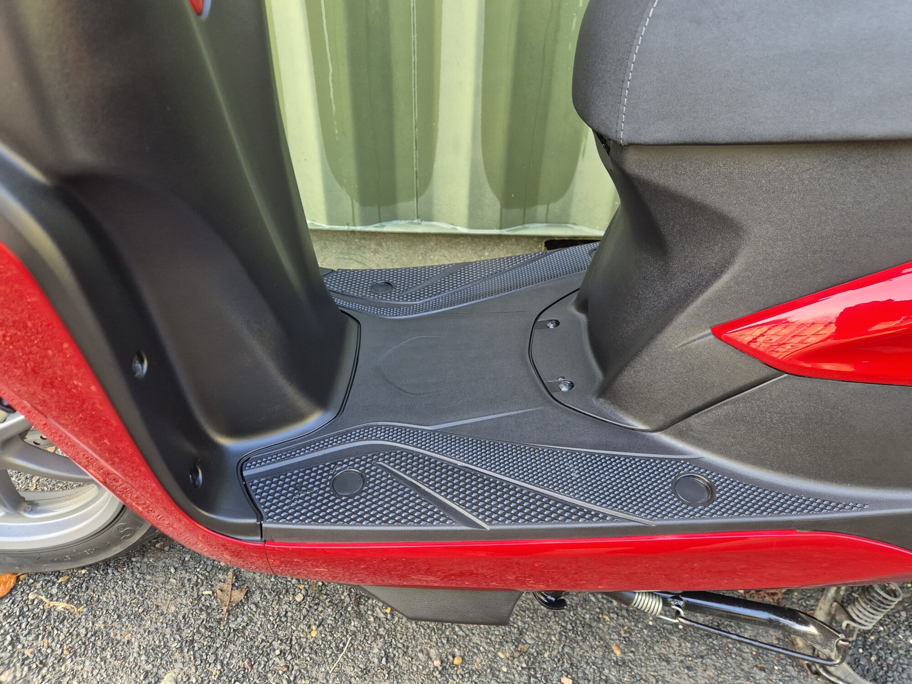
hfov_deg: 73.9
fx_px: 606
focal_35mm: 23
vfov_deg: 58.9
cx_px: 456
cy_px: 342
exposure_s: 1/180
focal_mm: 5.4
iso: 250
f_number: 1.8
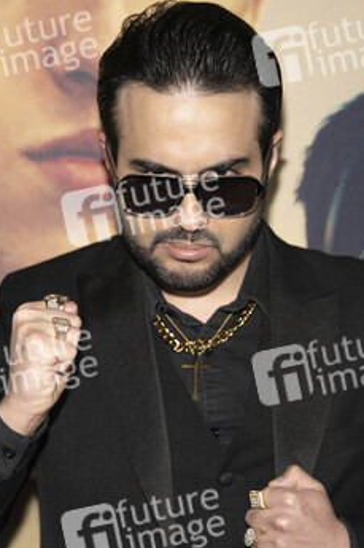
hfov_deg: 11.9
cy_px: 288
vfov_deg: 17.8
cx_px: 189
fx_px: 1746
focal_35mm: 115
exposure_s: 1/200
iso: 800
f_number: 4.5
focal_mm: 99
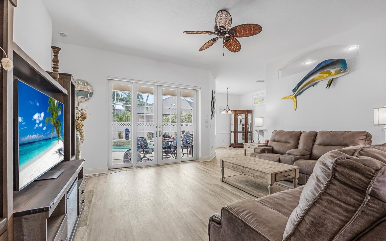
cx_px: 200
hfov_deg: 97.8
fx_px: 168
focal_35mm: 16
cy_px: 130
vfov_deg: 71.1
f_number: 9
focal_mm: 10
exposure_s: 1/15
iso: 320
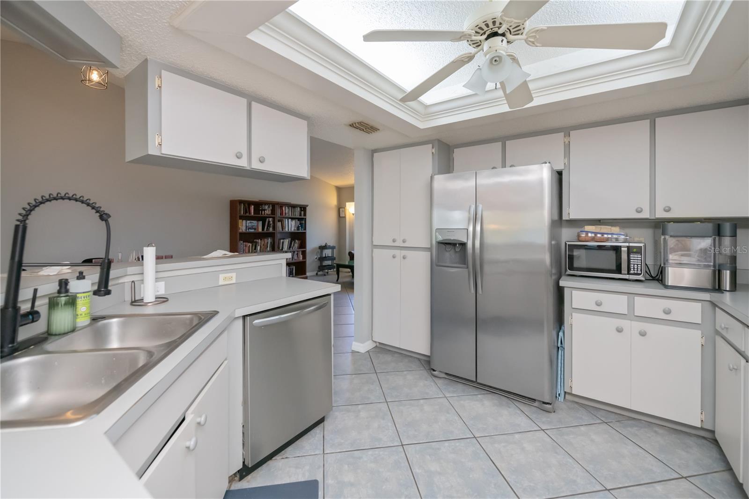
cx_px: 374
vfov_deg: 81.2
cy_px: 250
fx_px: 291
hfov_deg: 104.3
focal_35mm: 14
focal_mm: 14
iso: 1600
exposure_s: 1/320
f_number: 4
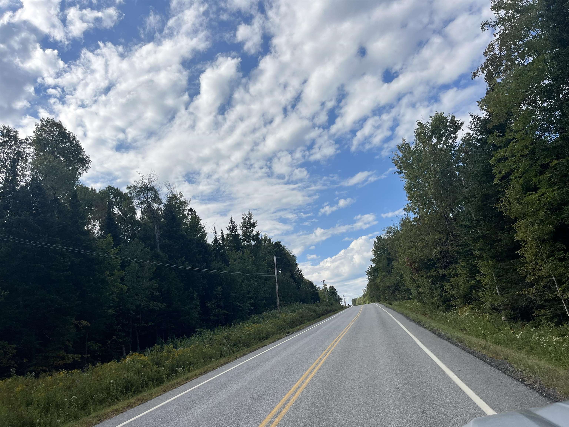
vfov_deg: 53.1
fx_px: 427
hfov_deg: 67.3
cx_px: 284
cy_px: 214
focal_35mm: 26
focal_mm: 5.1
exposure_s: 1/6494
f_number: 1.6
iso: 50
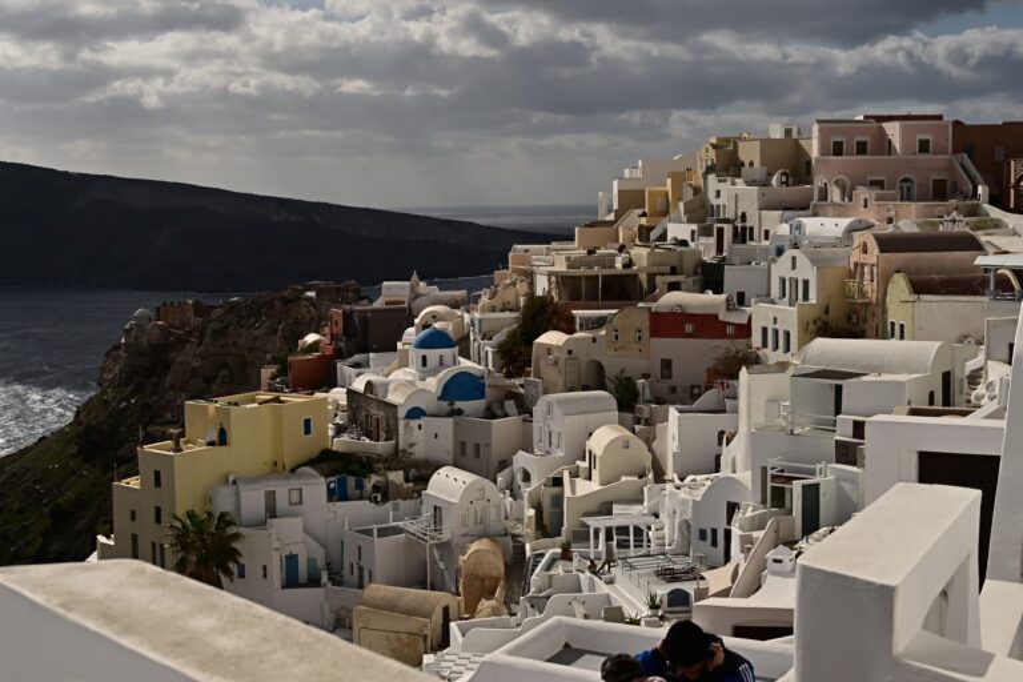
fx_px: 1449
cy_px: 341
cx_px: 512
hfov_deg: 38.9
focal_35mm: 51
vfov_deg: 26.5
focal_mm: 34.5
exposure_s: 1/6400
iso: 250
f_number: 4
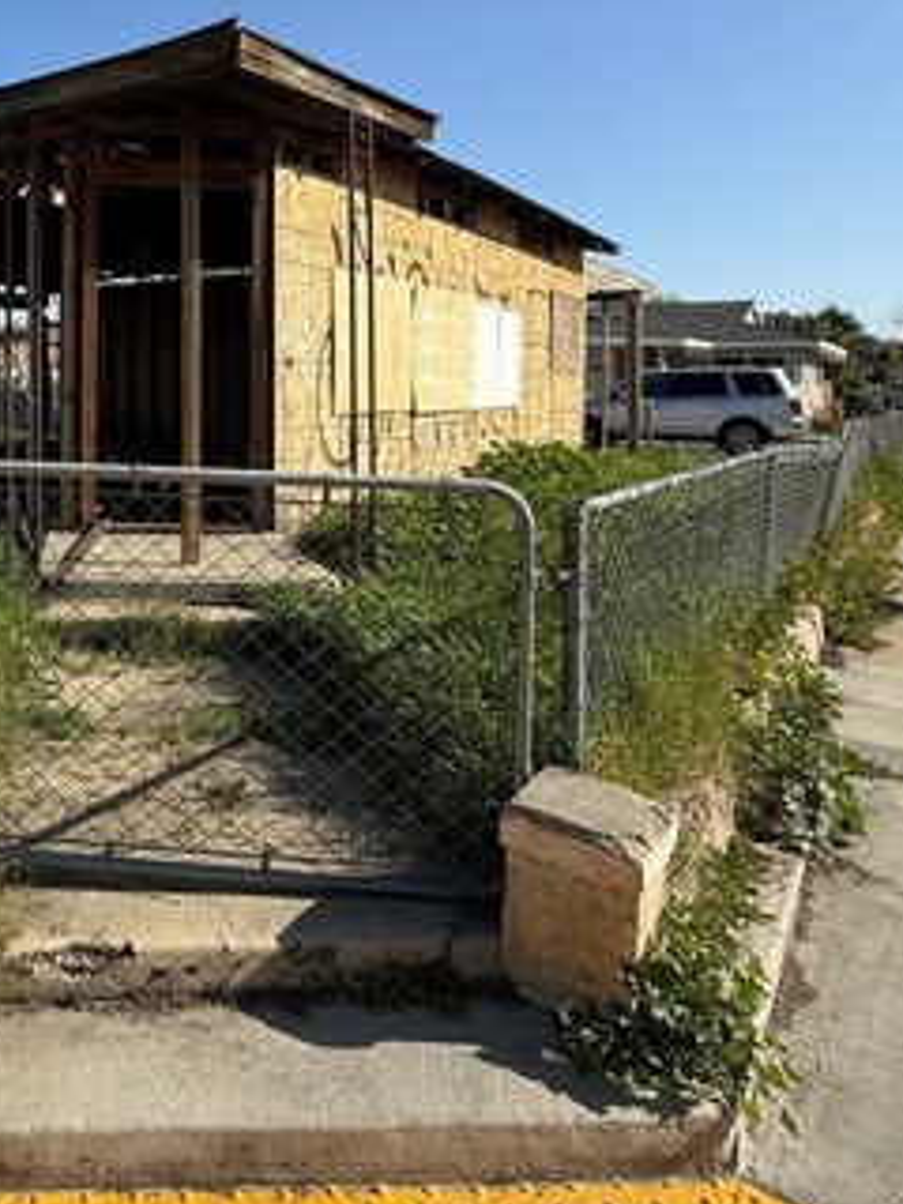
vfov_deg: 61.5
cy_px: 380
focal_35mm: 28
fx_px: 974
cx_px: 60
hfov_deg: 44.4
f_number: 2.2
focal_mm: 2.22
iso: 50
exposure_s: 1/1464
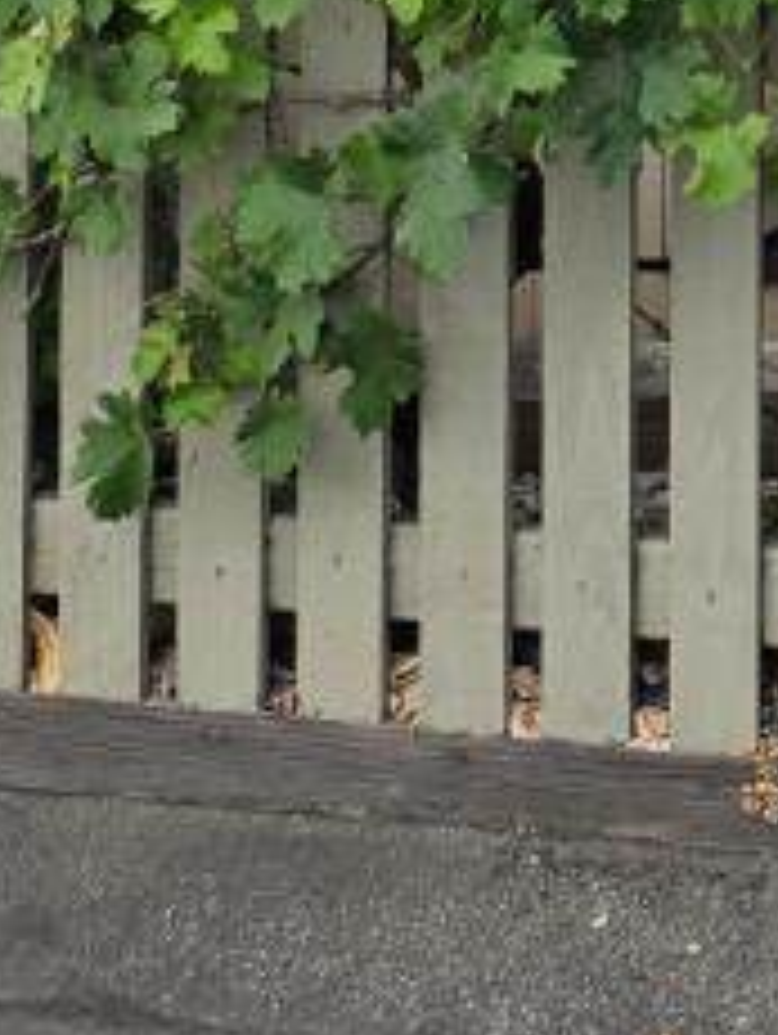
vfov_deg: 11.4
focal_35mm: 150
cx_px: 1250
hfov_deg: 9.6
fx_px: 4487
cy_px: -1244
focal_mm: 6.3
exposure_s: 1/317
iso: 12
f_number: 1.7
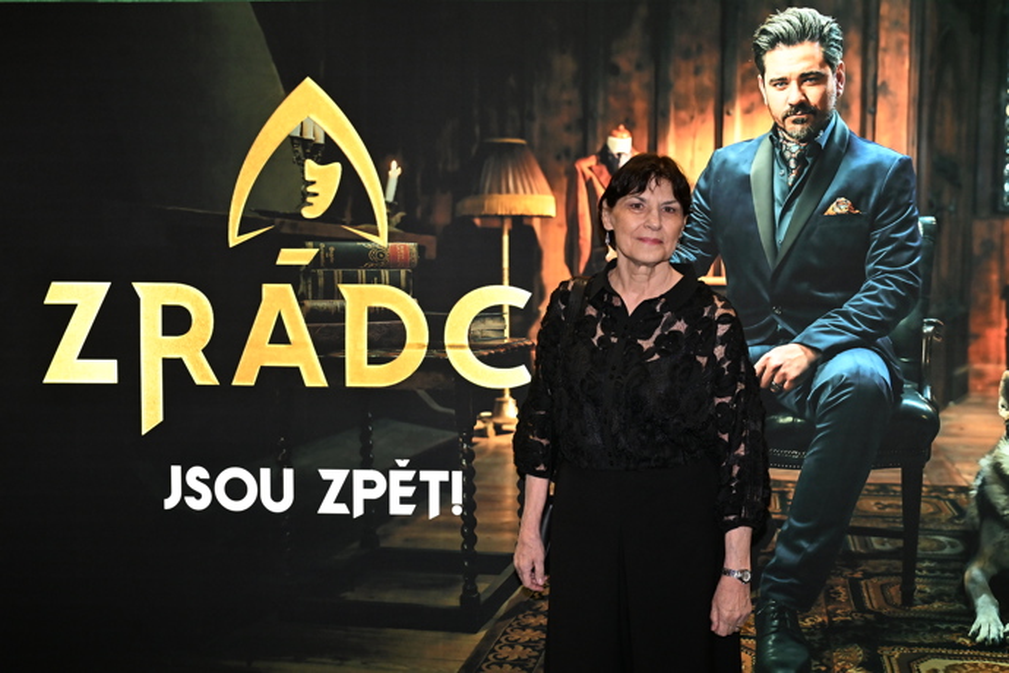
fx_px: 1289
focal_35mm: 46
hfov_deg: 42.7
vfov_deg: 29.2
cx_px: 504
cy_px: 336
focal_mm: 46
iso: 3200
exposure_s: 1/125
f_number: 5.6
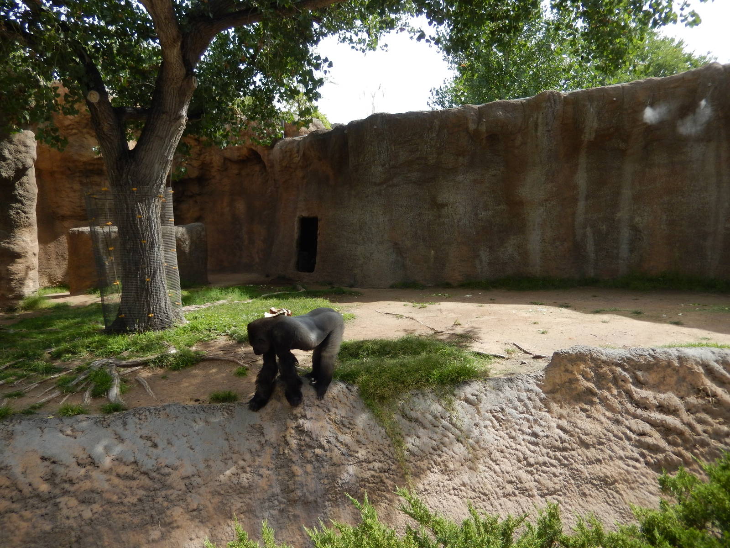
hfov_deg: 69.4
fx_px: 527
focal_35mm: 25
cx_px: 365
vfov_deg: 54.9
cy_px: 274
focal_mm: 4.5
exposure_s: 1/640
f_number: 3.4
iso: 125
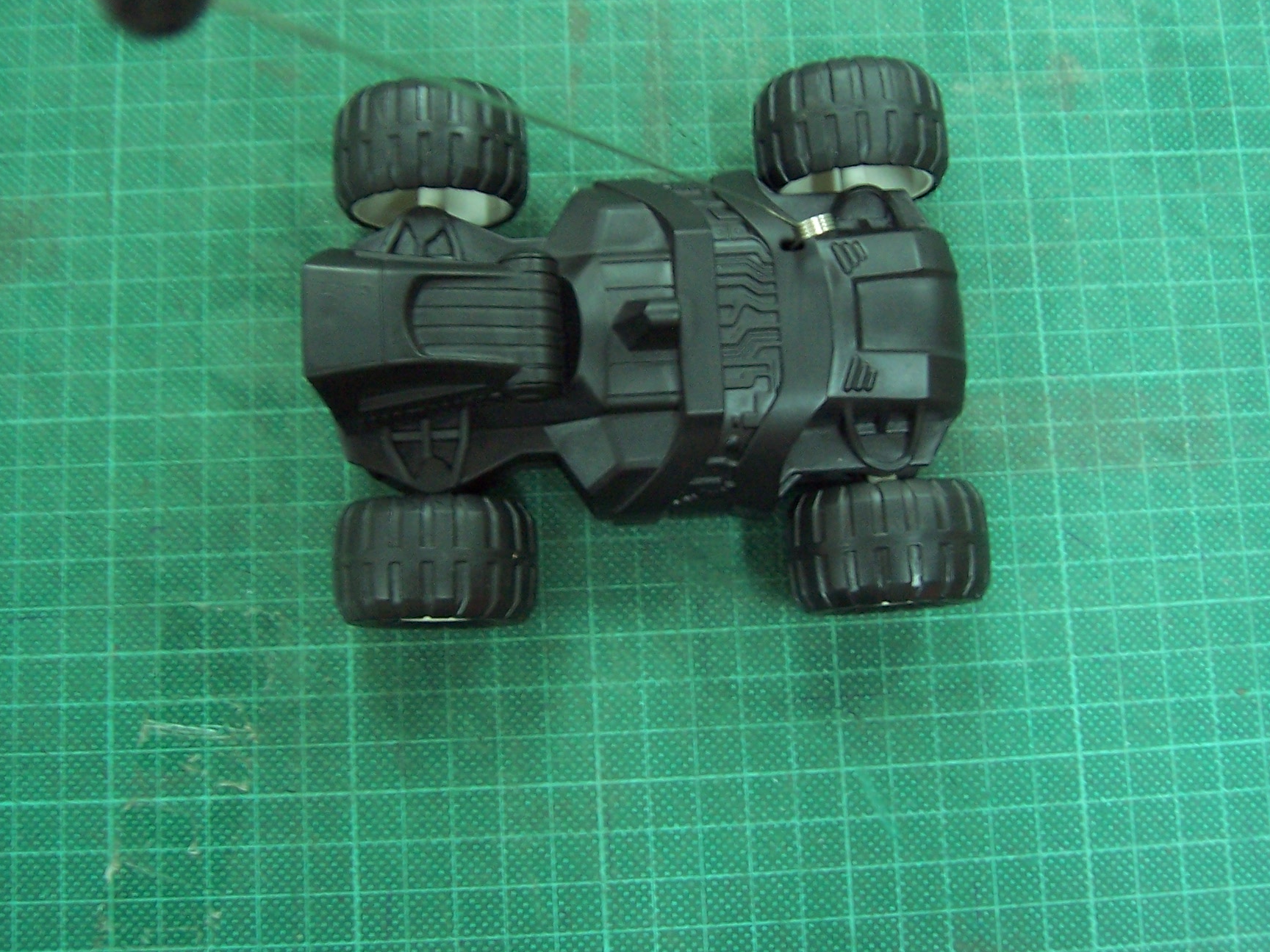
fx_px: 1761
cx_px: 611
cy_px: 346
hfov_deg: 39.7
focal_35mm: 48
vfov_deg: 30.1
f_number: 3
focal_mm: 6
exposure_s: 1/3
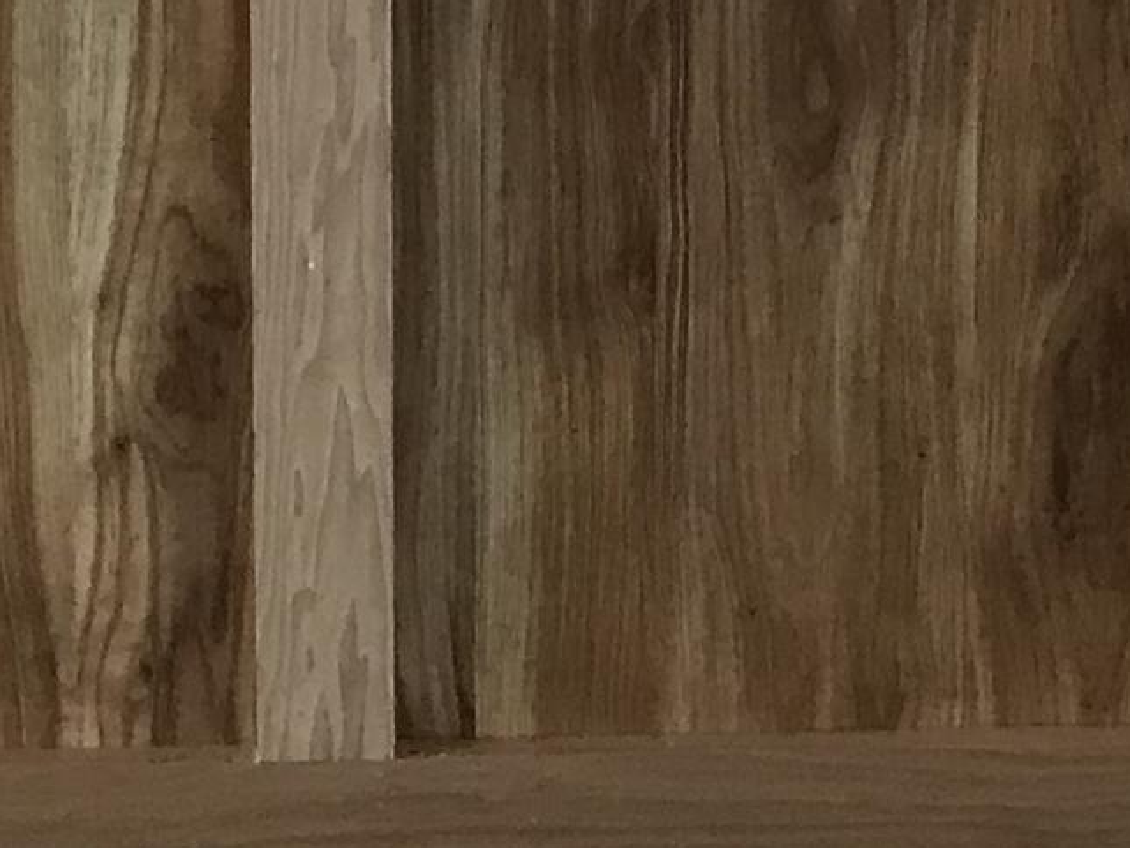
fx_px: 4277
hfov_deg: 15.0
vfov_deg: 10.0
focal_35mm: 131
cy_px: -1125
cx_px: 809
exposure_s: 1/30
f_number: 1.8
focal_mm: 3.99
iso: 25
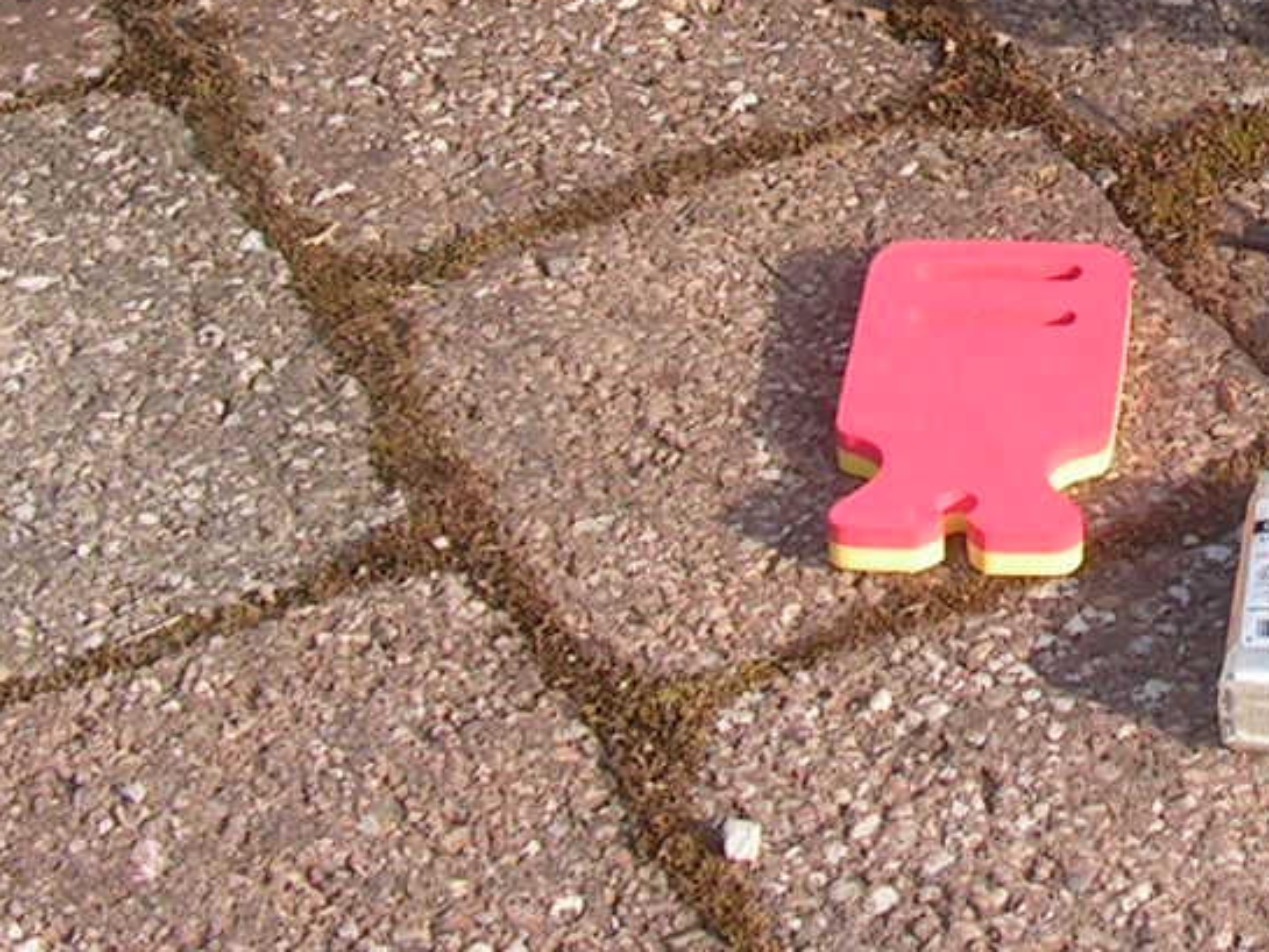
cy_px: -72
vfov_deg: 11.1
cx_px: 1376
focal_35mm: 132
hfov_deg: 14.6
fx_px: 4840
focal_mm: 7.6
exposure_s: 1/400
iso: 64
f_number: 3.2
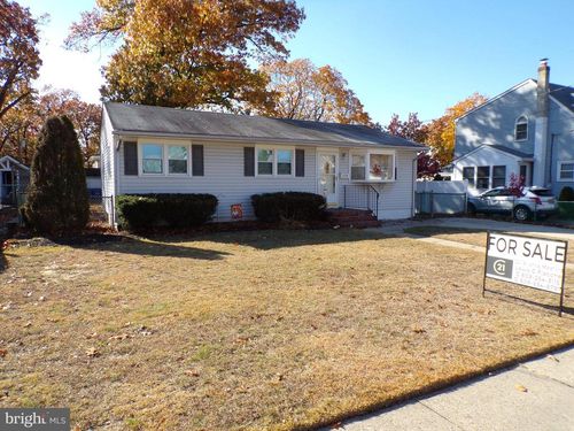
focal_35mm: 24
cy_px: 216
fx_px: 398
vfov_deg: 56.8
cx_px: 287
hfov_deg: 71.6
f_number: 5.8
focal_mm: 4.3
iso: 80
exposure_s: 1/160
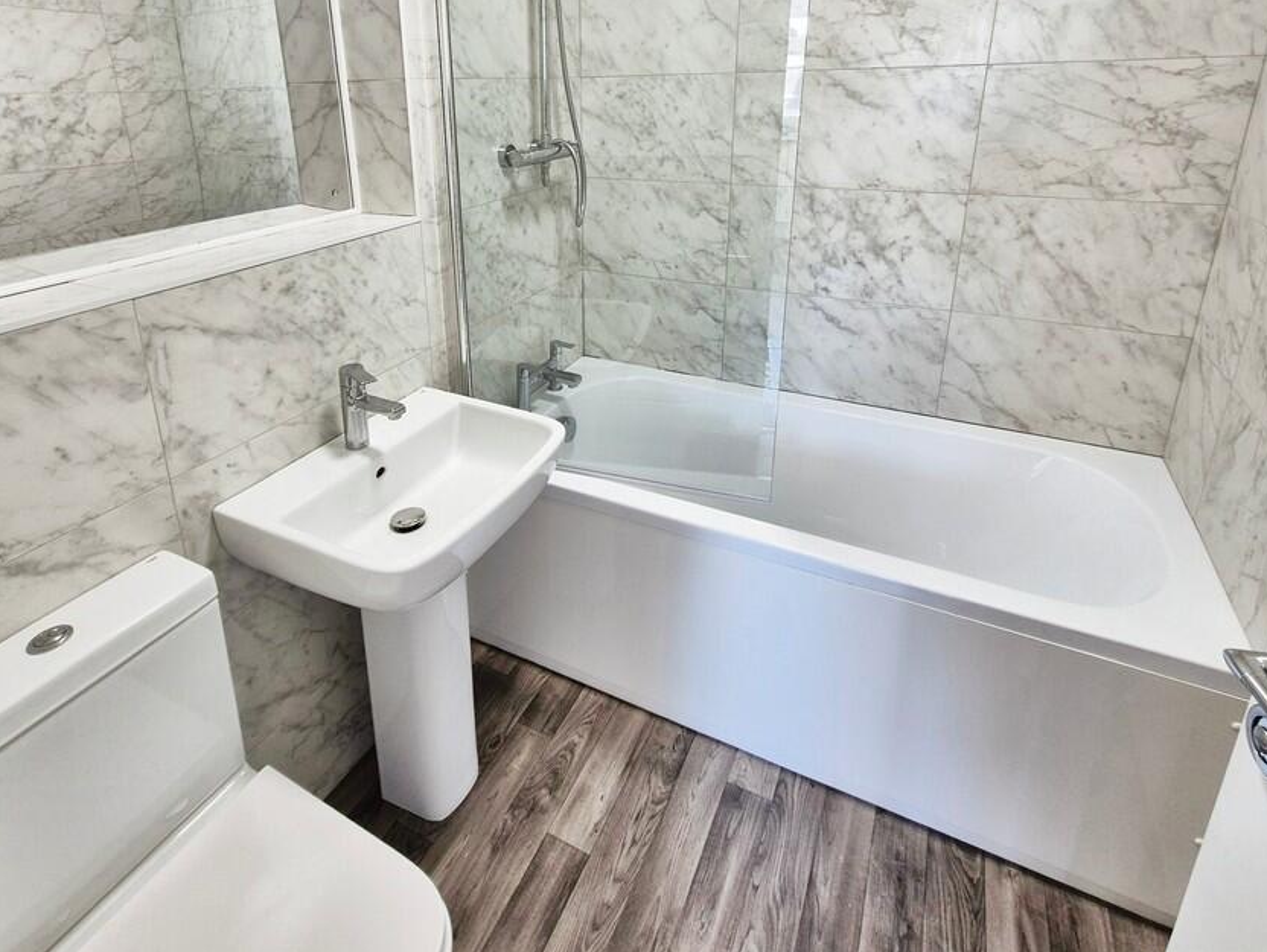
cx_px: 629
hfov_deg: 94.5
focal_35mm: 16
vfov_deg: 77.3
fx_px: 586
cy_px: 385
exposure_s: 1/50
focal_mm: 2.2
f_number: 2.2
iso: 80
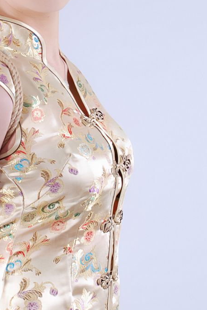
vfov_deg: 17.9
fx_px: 981
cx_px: 17
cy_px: 142
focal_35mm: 114
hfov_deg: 12.0
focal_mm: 32
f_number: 10
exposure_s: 1/8
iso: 100
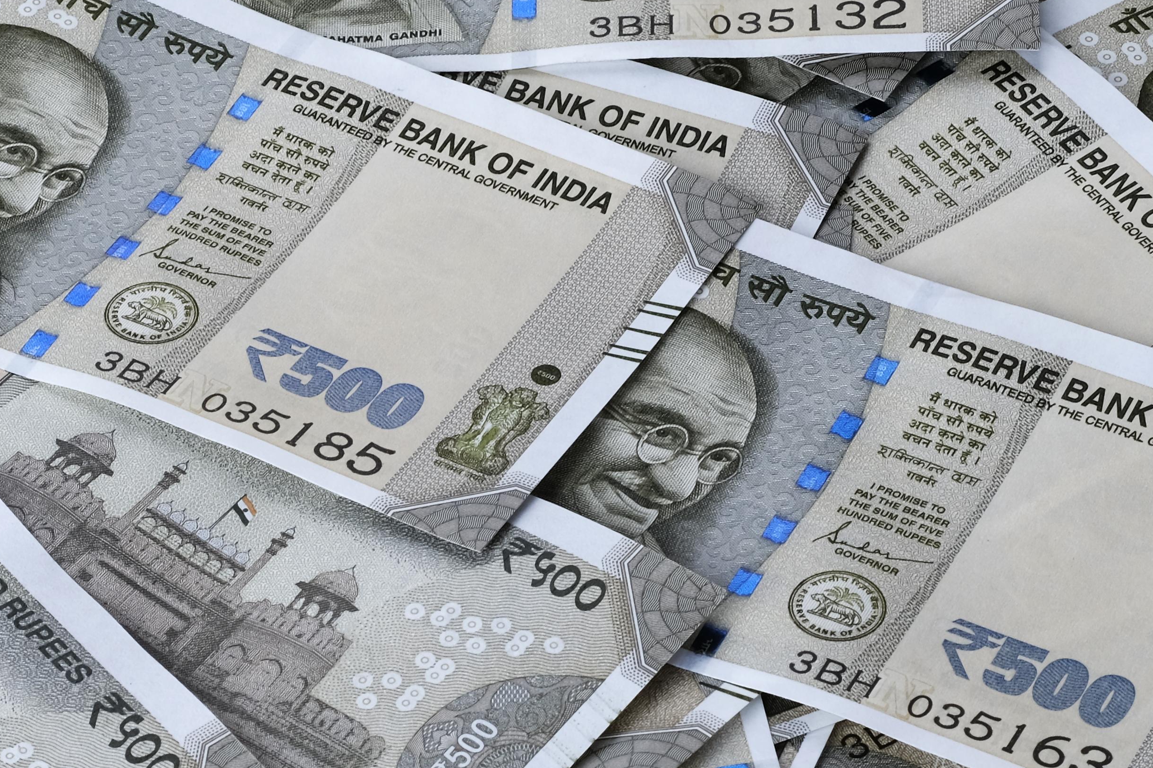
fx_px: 7366
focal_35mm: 230
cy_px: 591
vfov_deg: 6.0
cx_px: 204
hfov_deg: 8.9
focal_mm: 60
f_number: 13
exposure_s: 1/125
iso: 80
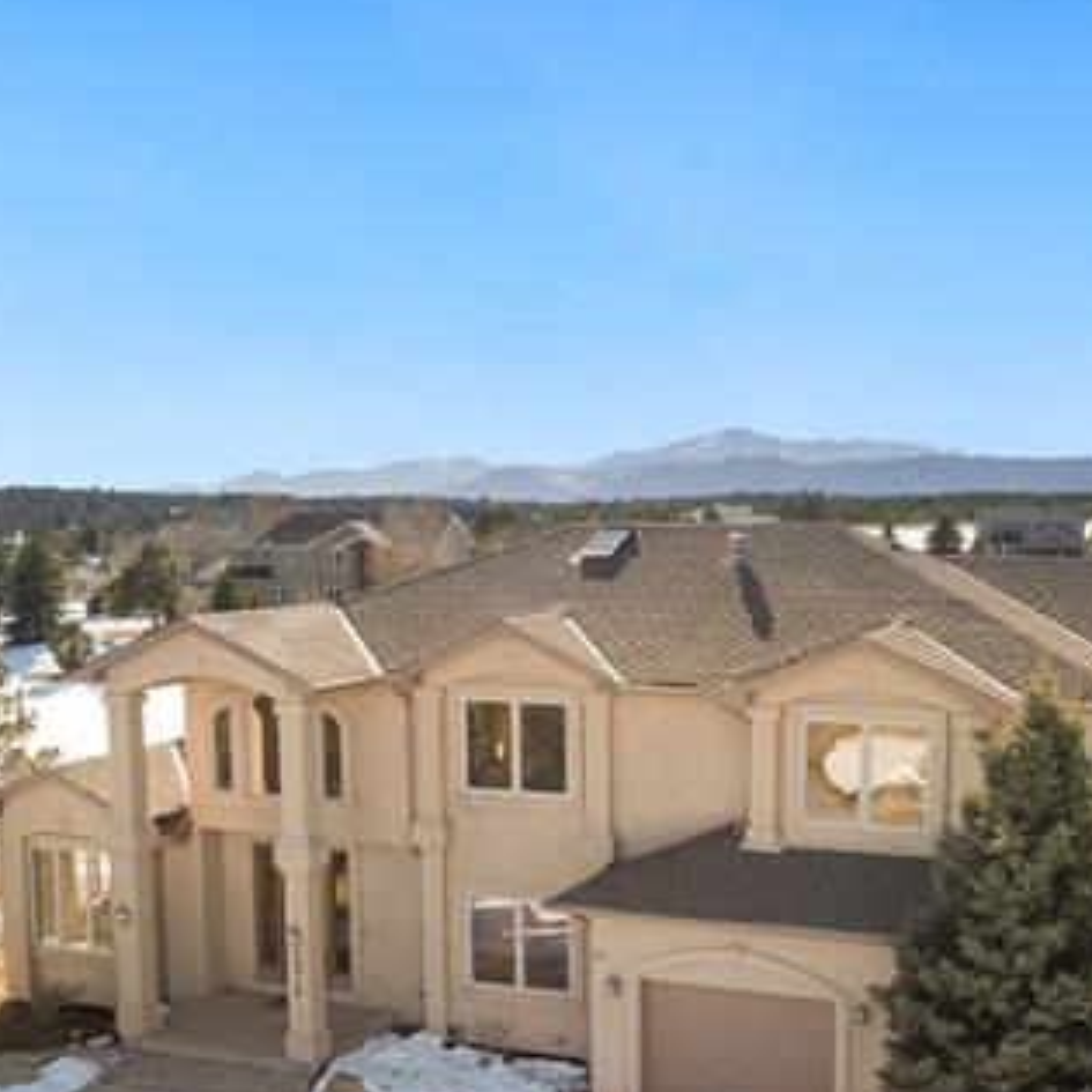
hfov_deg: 39.0
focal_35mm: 43
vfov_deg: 38.6
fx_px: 1535
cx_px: 641
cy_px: 749
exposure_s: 1/1600
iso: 170
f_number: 2.8
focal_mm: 12.29
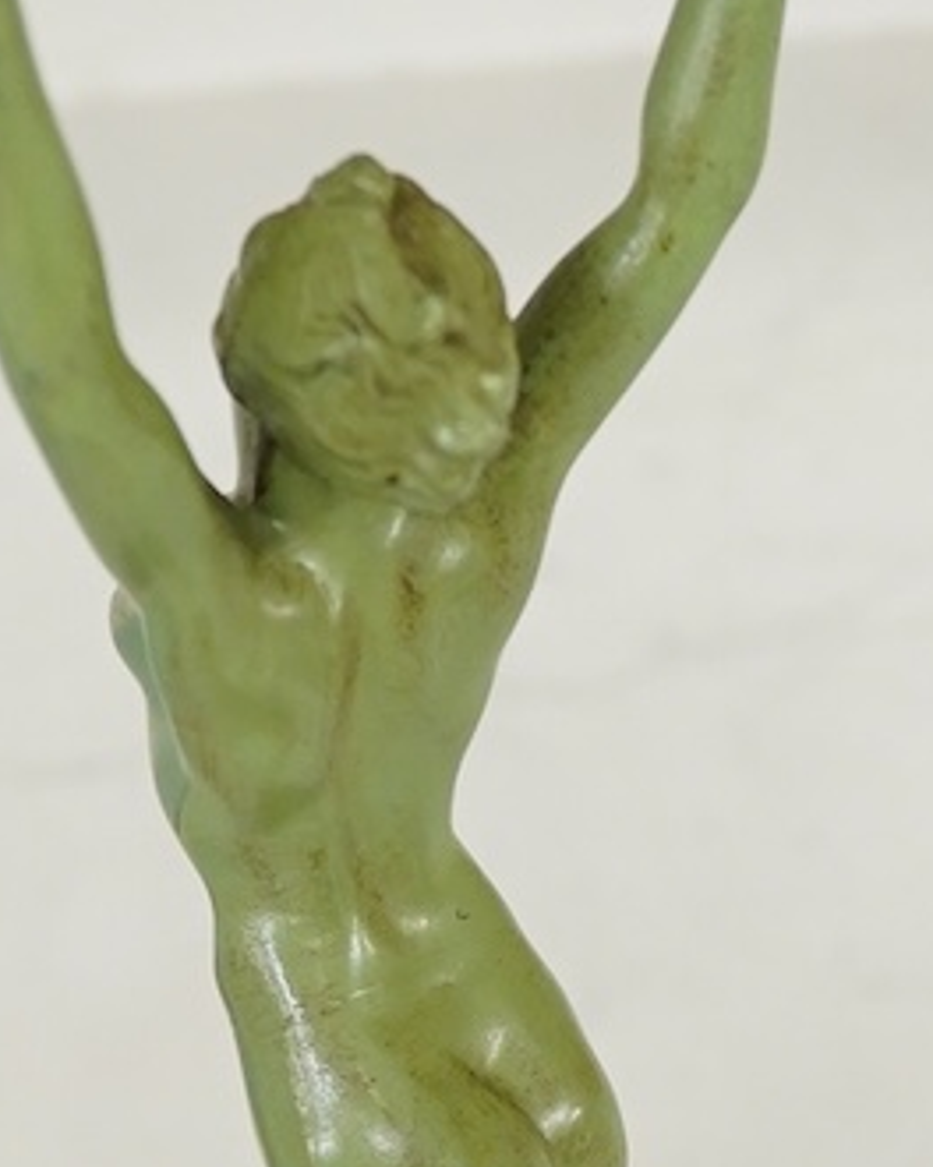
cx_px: 523
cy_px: 1165
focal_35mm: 144
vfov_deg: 13.2
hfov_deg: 10.7
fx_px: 4970
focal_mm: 30
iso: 2500
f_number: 6.3
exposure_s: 1/160
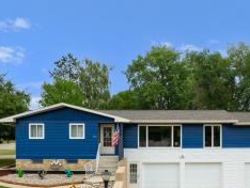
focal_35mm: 41
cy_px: 142
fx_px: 296
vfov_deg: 34.4
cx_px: 142
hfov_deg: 45.6
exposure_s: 1/240
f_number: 6.3
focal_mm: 12.29
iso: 200
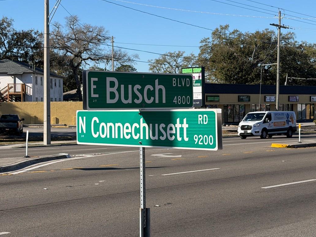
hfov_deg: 26.0
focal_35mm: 75
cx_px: 152
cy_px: 117
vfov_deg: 19.6
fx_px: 685
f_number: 1.78
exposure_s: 1/4329
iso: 64
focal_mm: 6.76
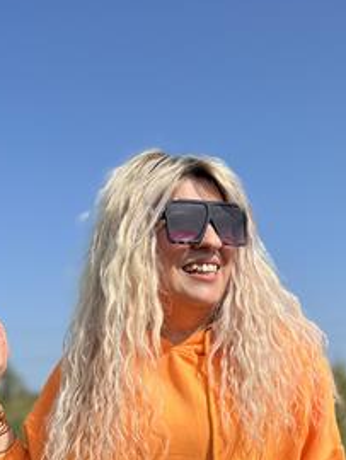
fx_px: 665
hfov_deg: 29.2
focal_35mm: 50
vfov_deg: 36.4
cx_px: 176
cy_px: 392
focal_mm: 5.7
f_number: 1.5
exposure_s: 1/5319
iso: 50
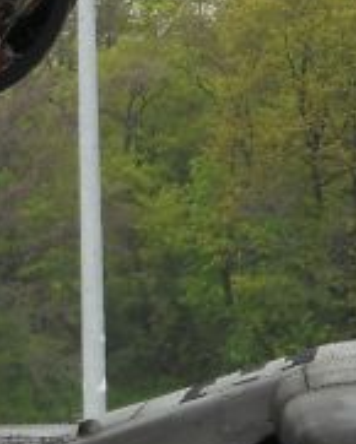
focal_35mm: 562
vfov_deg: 3.4
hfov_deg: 2.7
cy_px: -152
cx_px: -344
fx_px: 7395
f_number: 6.7
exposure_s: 1/125
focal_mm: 24.03
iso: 80
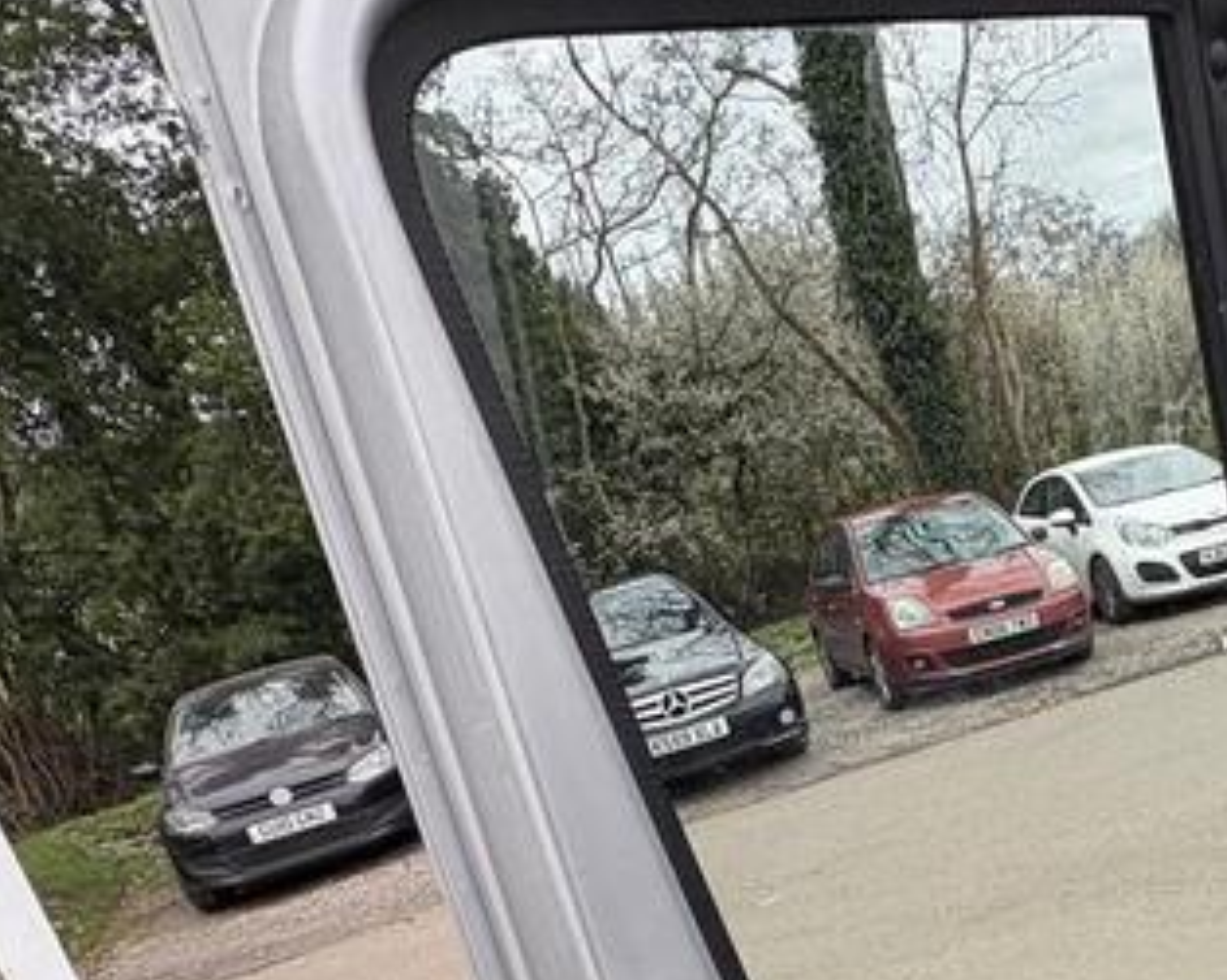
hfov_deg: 43.6
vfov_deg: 34.9
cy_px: 968
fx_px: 1416
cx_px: 1055
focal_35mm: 39
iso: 40
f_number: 2.2
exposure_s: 1/160
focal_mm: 2.22
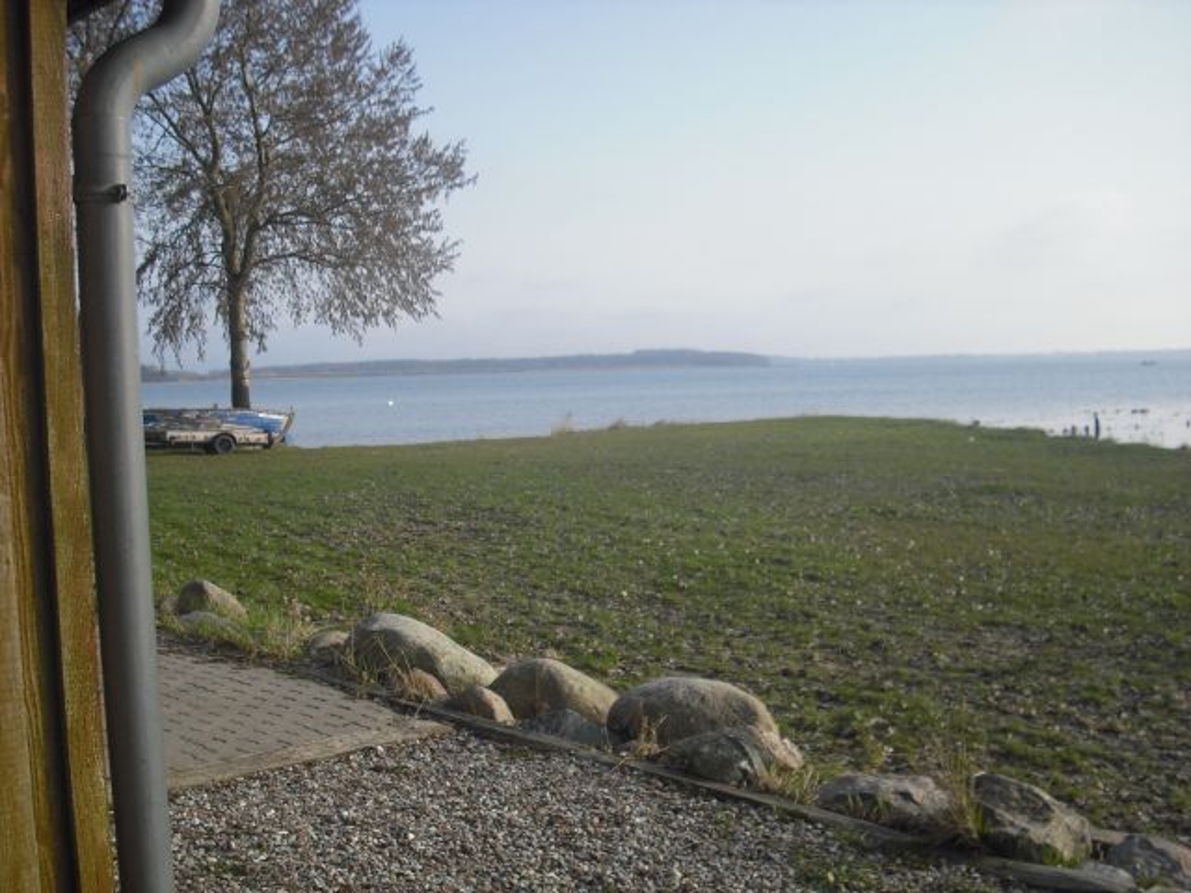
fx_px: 1307
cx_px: 596
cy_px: 446
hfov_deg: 49.0
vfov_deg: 37.7
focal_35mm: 38
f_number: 5.6
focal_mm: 6.2
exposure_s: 1/200
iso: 64
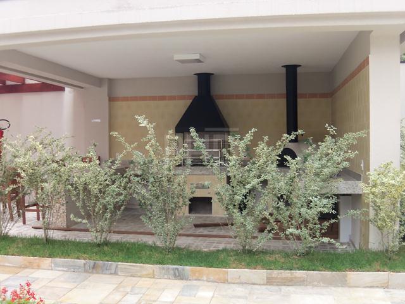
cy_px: 152
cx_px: 202
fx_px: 445
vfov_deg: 37.7
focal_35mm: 38
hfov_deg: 49.0
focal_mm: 6.8
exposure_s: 1/60
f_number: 4.3
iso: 64
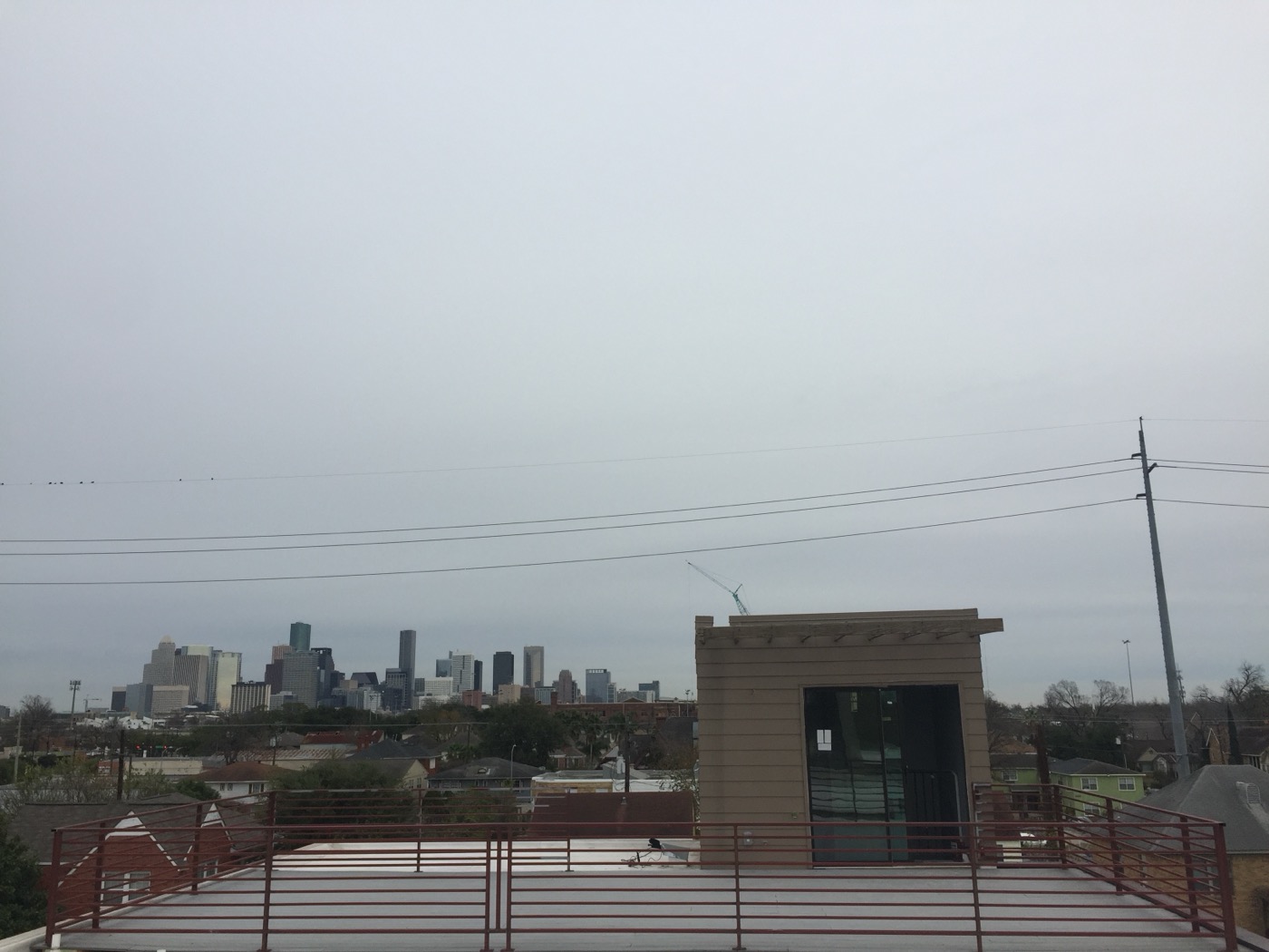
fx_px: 1063
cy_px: 476
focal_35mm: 29
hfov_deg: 61.7
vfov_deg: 48.2
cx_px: 634
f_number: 2.2
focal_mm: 4.15
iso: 32
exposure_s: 1/1412
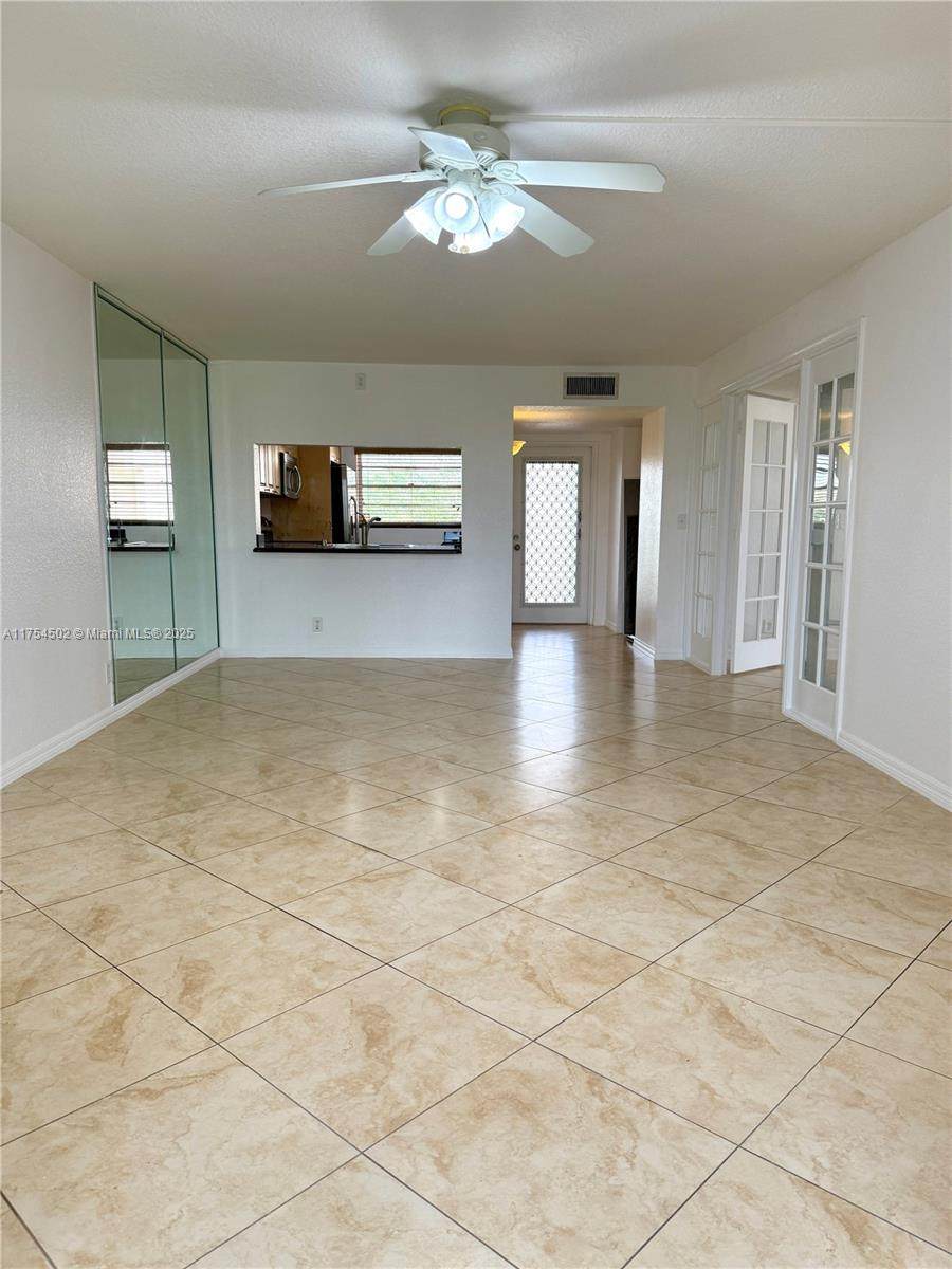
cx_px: 476
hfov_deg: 56.8
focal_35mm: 24
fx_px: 880
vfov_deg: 71.6
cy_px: 634
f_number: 1.78
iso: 100
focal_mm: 6.76
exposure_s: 1/255
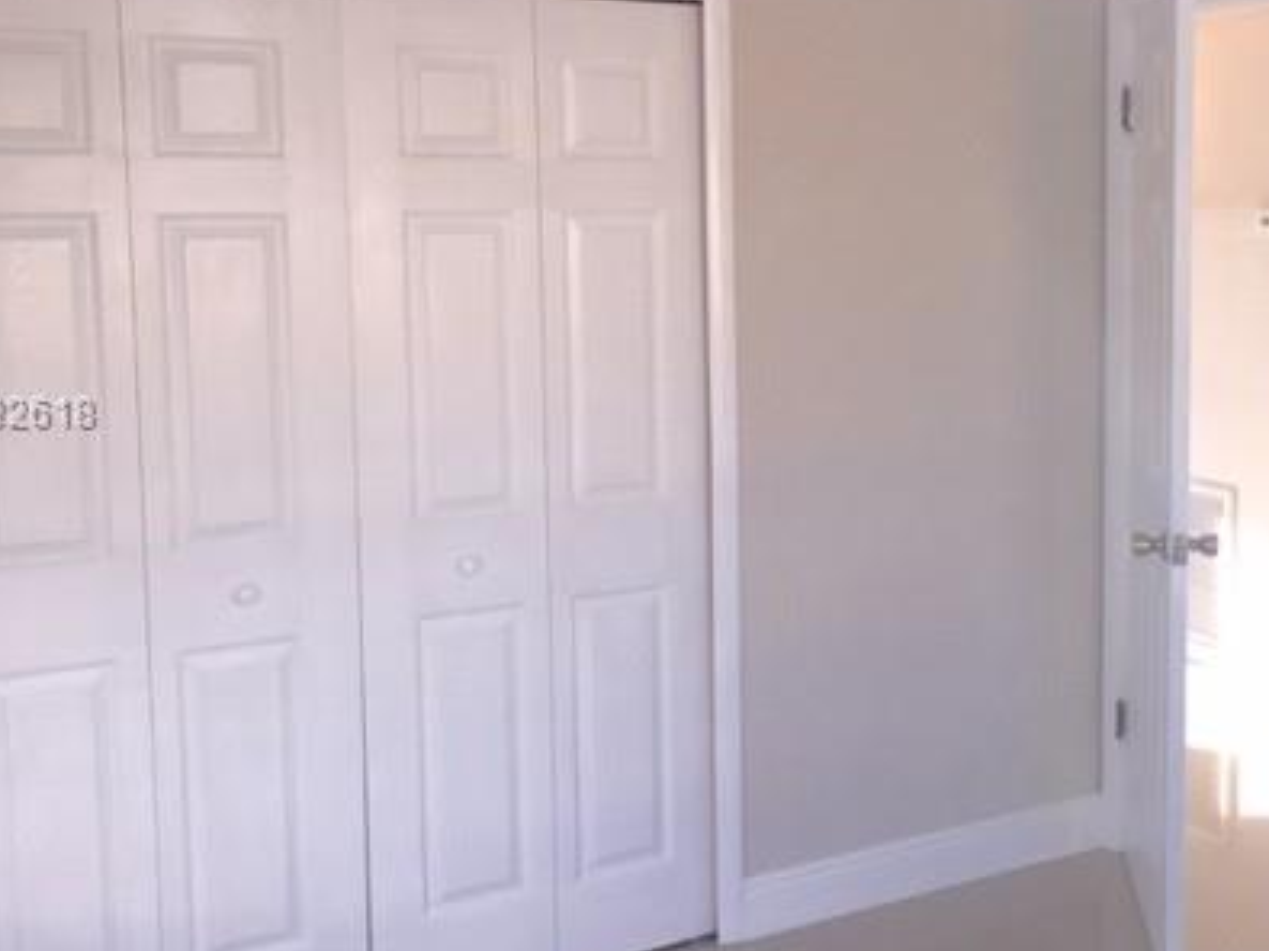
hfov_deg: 39.6
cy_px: 414
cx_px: 909
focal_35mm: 47
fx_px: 1722
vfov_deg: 30.8
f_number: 2.2
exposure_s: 1/120
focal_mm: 4.15
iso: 40
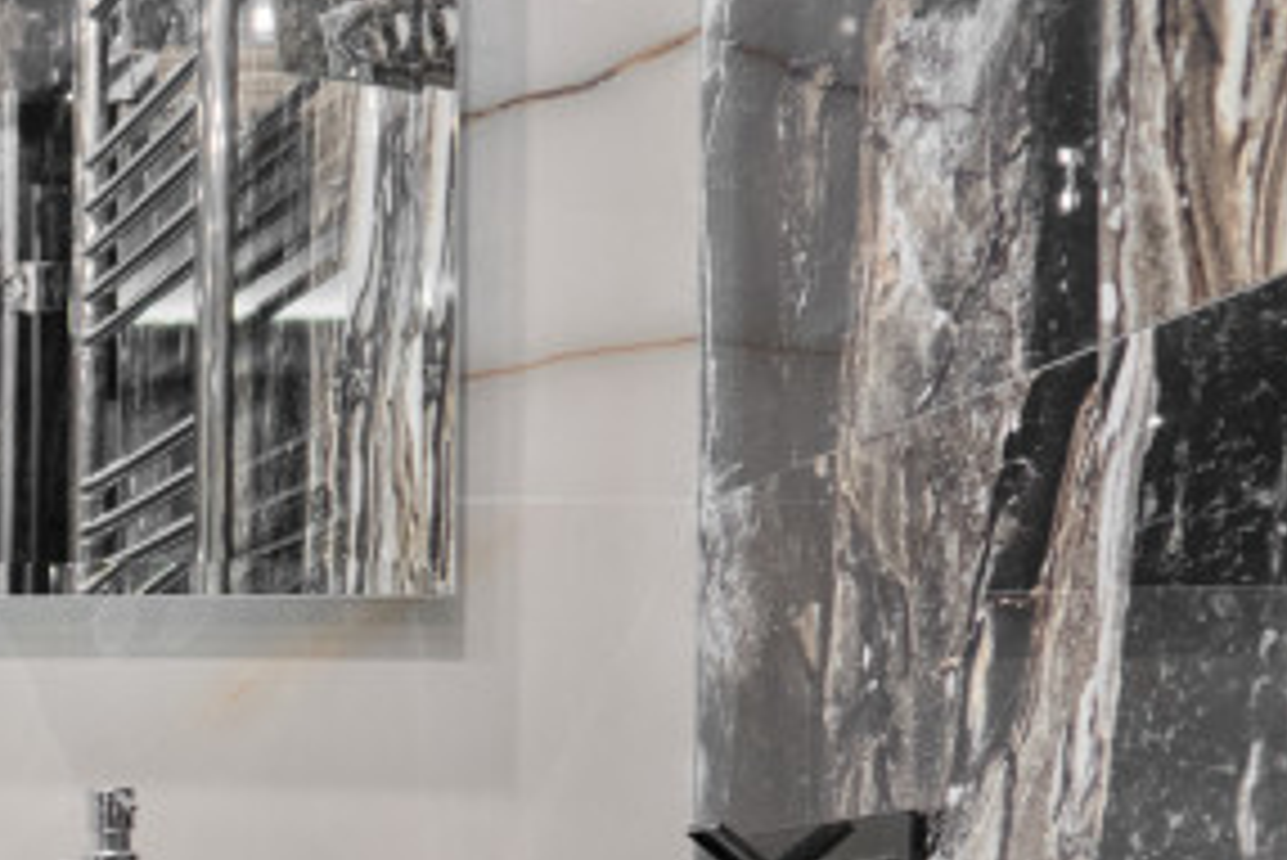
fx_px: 3648
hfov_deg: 16.5
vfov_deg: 12.8
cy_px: 1270
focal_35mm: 102
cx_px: -1076
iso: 2000
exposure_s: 1/50
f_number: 3.6
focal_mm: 18
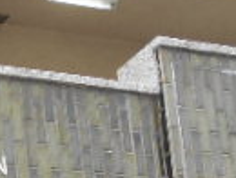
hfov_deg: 14.3
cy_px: 265
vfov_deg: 11.2
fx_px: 874
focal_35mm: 128
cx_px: -123
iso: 80
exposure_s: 1/200
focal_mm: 4.6
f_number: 3.2
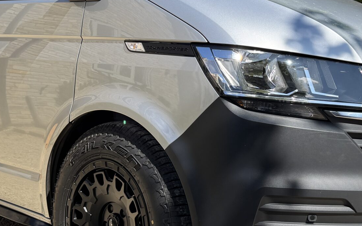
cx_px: 180
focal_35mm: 59
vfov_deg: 21.9
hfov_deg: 34.5
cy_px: 85
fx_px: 582
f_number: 1.78
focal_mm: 6.76
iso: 80
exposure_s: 1/3096
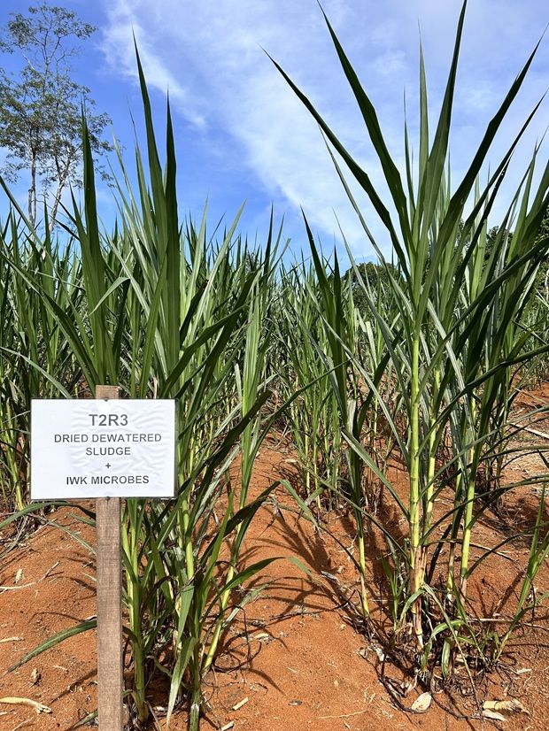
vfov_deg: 67.3
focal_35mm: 26
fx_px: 550
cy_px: 366
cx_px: 274
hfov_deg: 53.1
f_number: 1.5
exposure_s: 1/3460
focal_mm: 5.7
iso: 50
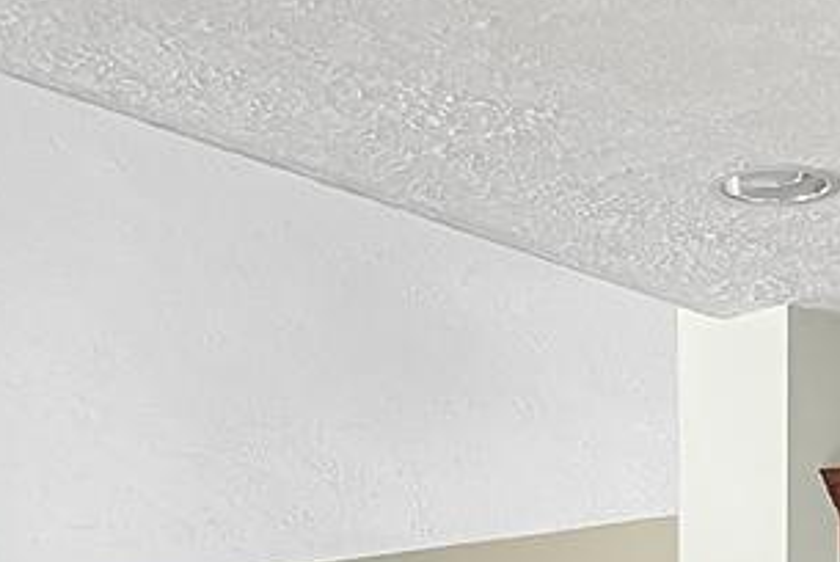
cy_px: 1917
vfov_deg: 8.0
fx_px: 3176
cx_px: 622
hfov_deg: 15.0
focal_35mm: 136
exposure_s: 1/60
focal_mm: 4.2
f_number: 1.6
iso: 160
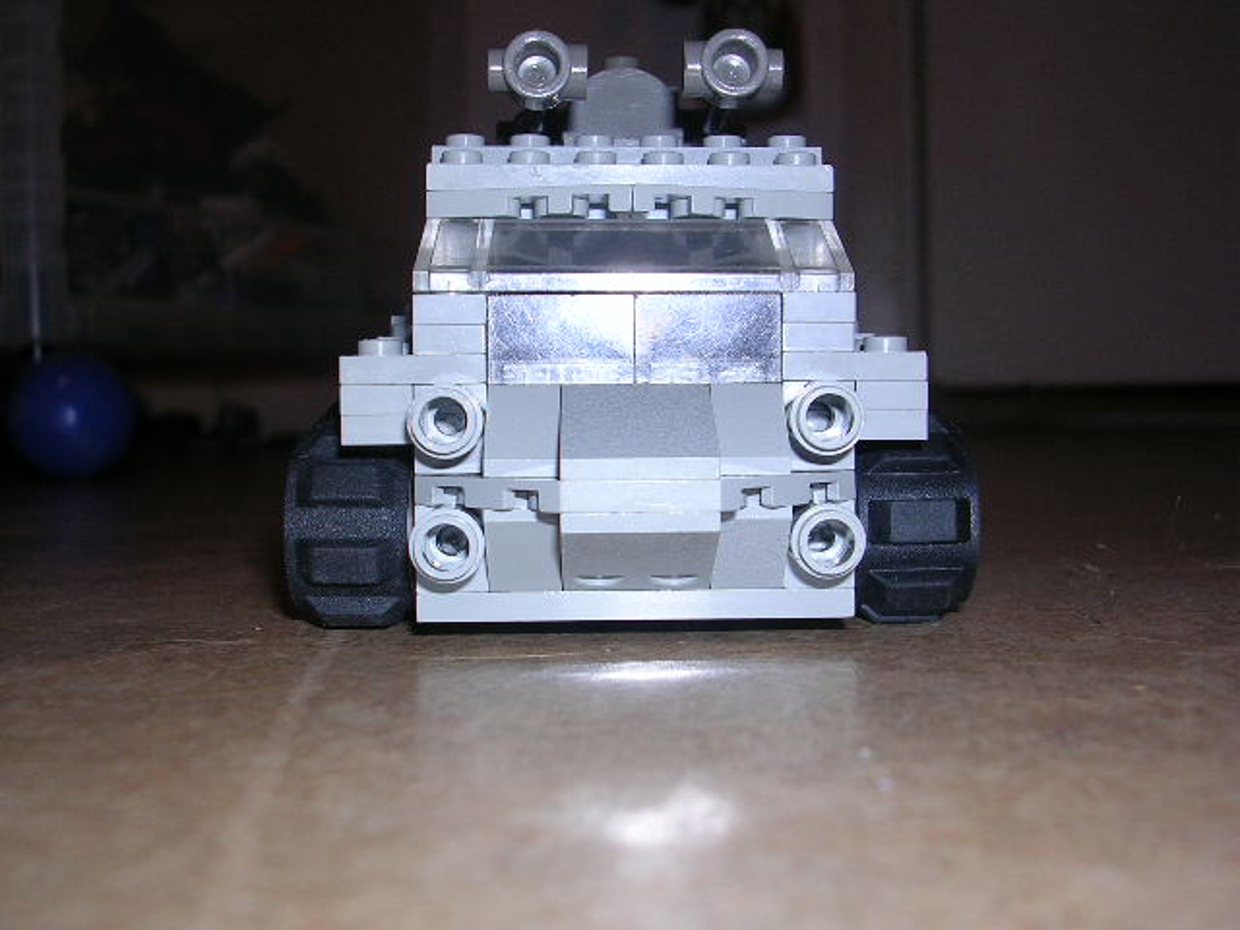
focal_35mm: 46
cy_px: 465
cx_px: 620
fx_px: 1648
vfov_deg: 31.5
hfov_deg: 41.2
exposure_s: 1/60.1
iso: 50
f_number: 3
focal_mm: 7.1
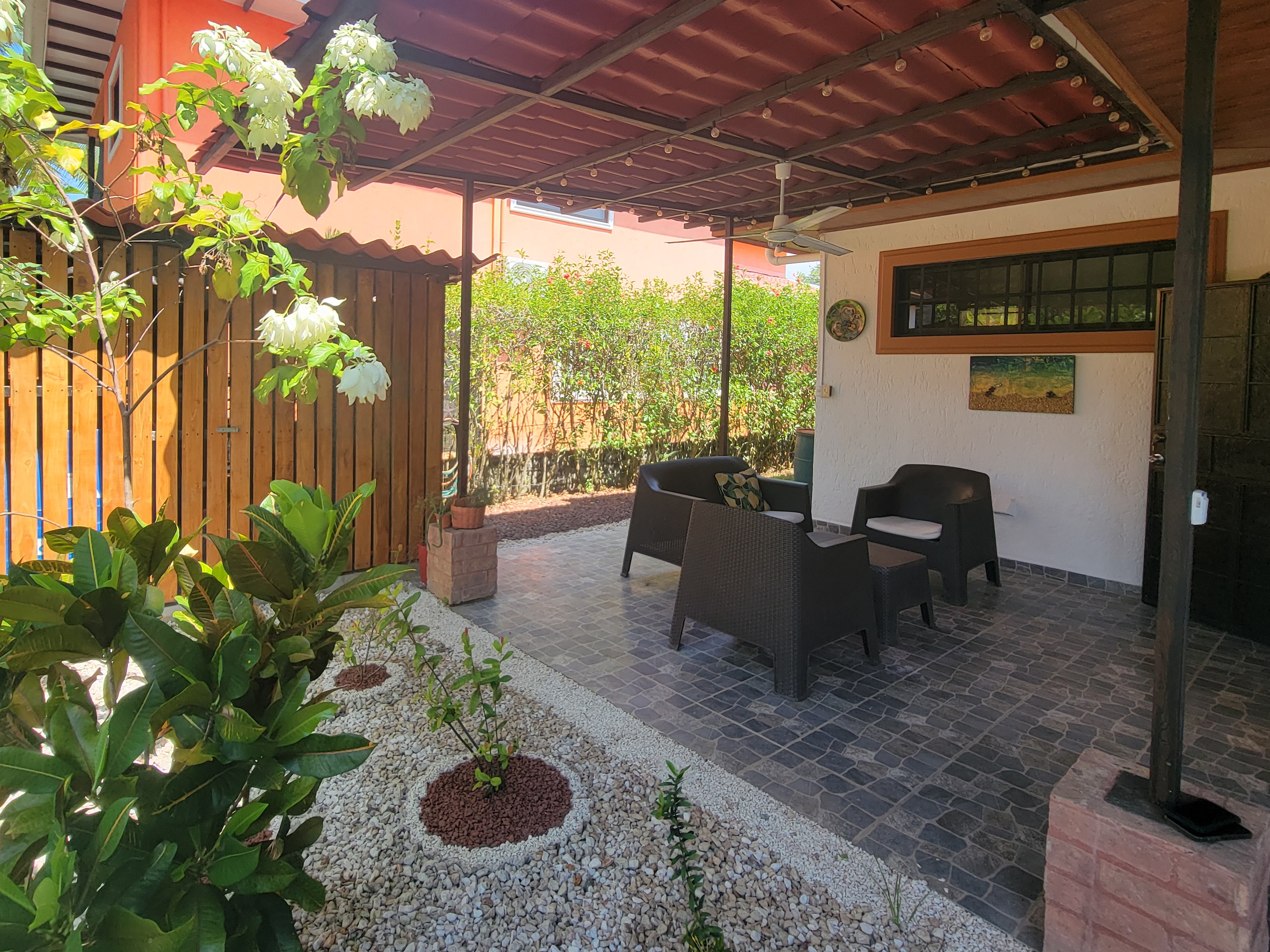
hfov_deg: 90.8
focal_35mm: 17
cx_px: 579
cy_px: 374
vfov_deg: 73.8
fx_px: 624
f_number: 2.2
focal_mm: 2.2
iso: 50
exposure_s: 1/346
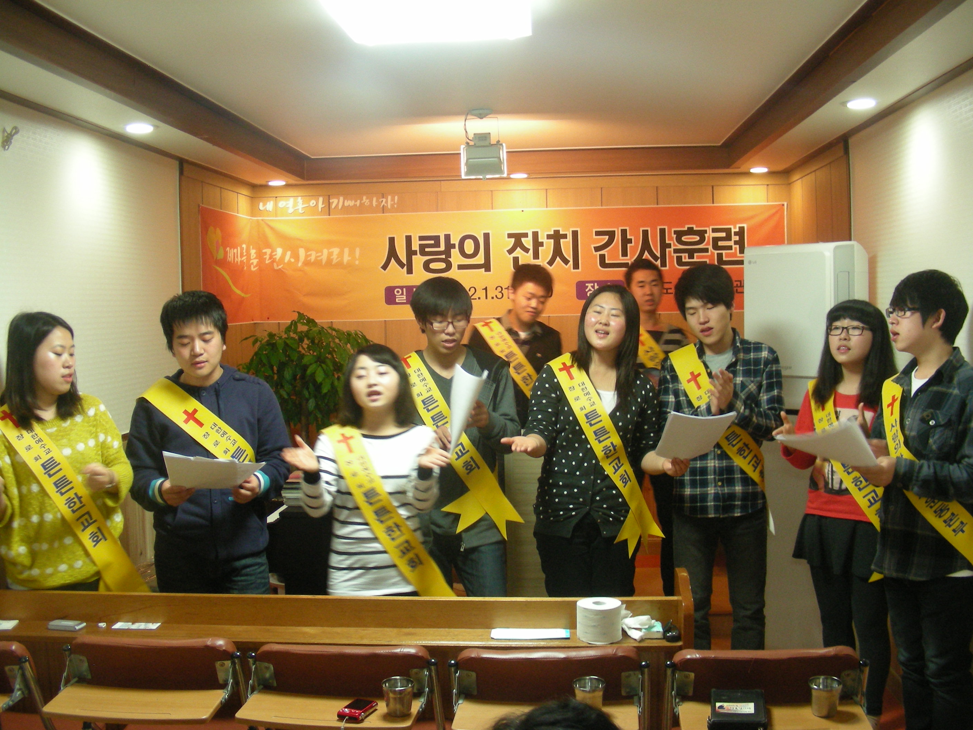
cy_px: 365
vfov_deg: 37.7
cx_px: 486
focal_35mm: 38
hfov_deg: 49.0
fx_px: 1068
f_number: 3.5
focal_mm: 6.3
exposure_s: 1/13.4
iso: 200
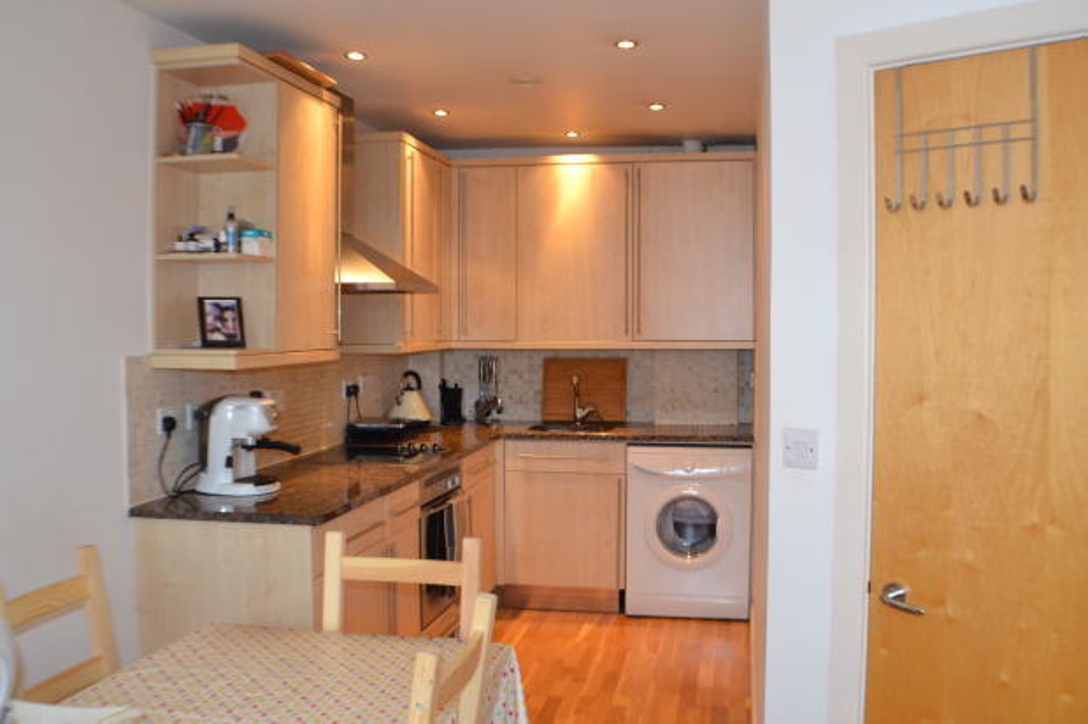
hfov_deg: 43.6
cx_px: 544
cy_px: 362
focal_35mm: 45
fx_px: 1360
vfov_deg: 29.8
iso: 900
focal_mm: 30
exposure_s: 1/60
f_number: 4.2
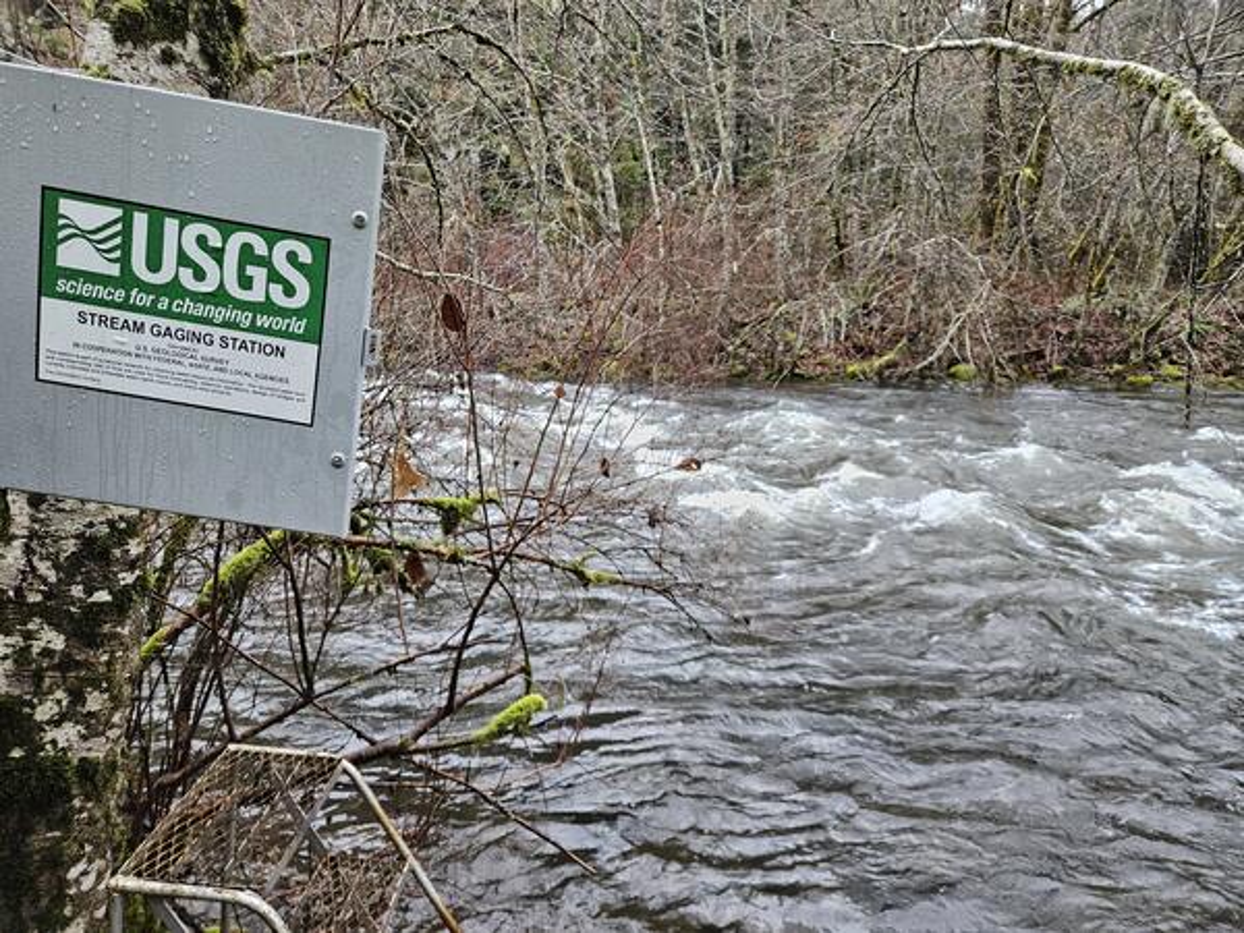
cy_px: 466
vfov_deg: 58.9
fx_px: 827
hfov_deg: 73.9
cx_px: 622
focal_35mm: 23
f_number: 1.8
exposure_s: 1/120
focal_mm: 5.4
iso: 640
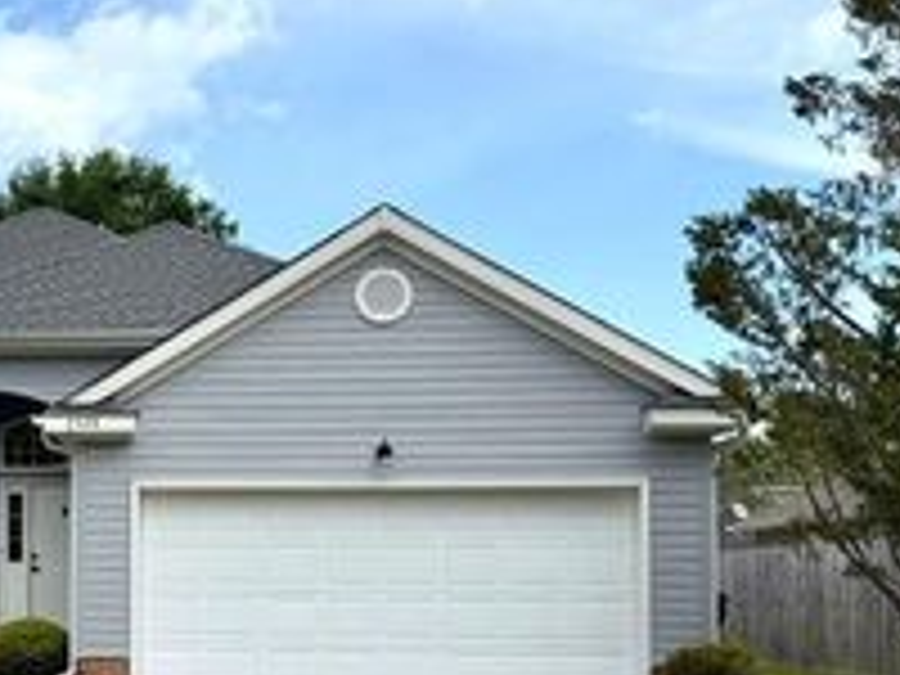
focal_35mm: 60
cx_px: 72
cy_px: 520
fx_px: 1560
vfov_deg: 24.1
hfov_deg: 30.6
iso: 80
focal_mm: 6.76
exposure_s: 1/4673
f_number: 1.78
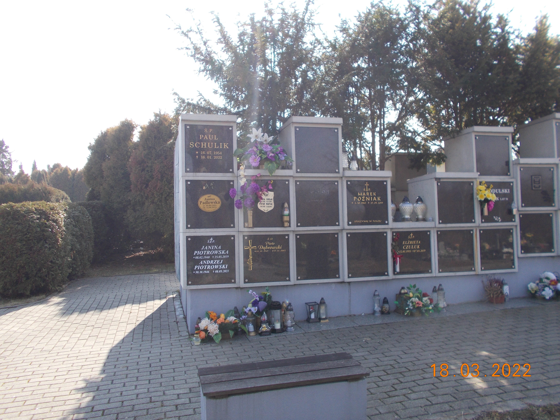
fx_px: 485
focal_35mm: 30
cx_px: 280
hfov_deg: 60.0
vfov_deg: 46.8
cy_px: 210
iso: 80
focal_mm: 5.3
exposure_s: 1/320
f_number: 3.4
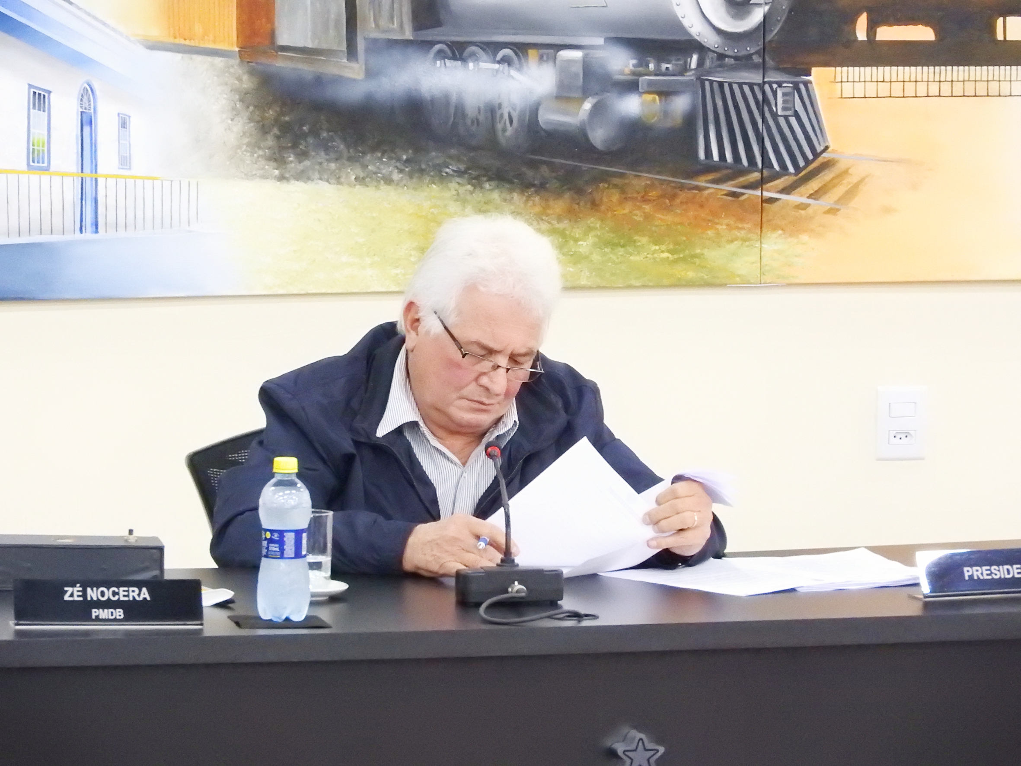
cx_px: 510
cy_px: 383
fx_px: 11799
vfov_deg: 3.7
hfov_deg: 5.0
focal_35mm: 400
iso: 1600
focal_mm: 71.7
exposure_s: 1/15
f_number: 5.6
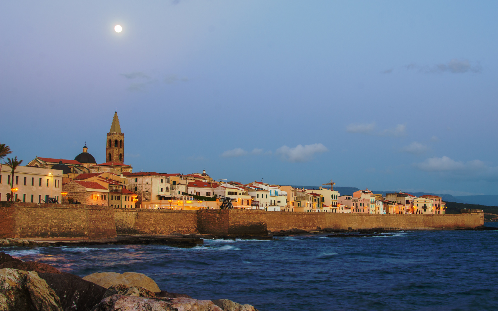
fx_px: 726
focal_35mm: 54
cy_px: 155
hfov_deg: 37.8
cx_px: 249
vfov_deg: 24.2
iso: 100
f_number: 8
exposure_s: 1/2
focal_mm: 35
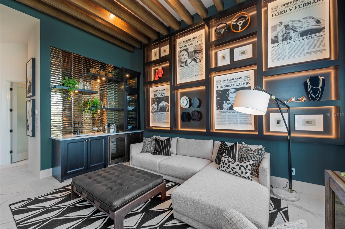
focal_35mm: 15
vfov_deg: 77.2
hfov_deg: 100.5
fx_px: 144
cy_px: 114
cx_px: 172
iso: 200
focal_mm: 15
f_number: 9
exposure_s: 1/1.25
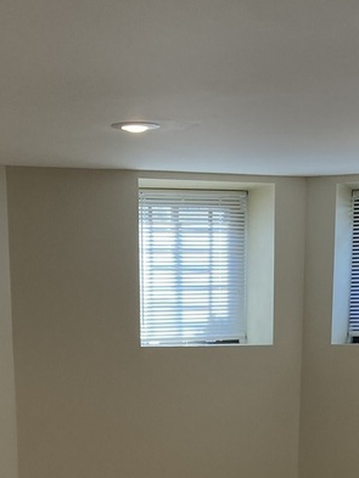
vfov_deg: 23.7
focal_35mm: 77
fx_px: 1064
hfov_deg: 19.1
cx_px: 198
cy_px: 529
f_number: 1.8
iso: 40
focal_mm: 3.99
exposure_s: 1/60
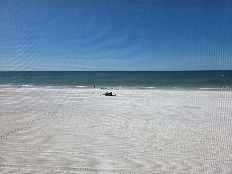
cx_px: 116
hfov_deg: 73.9
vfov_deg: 58.9
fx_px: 154
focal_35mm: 23
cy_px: 87
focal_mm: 6.3
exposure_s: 1/7944
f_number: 1.7
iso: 64
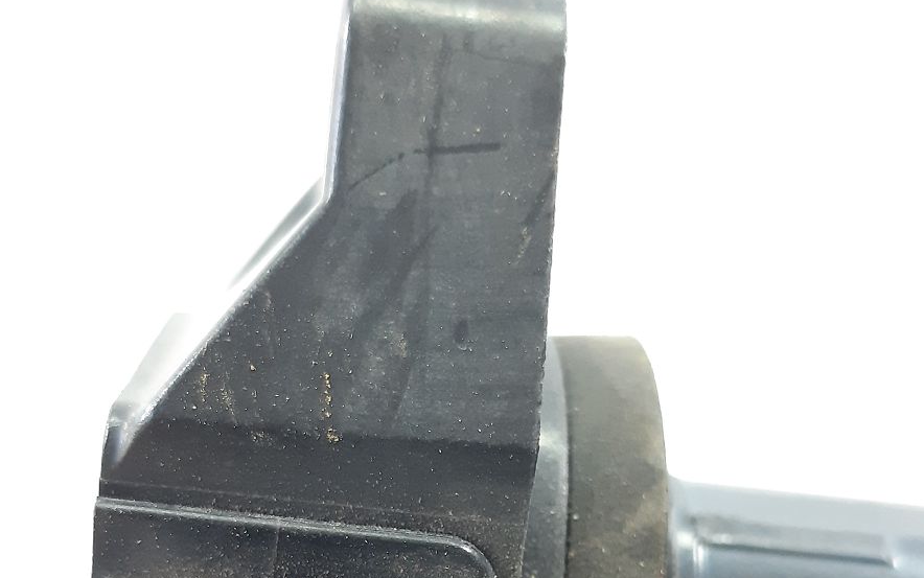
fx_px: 1385
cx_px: 453
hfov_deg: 36.9
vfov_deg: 22.4
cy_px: 621
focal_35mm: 55
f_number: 1.7
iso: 200
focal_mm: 3.93
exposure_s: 1/50
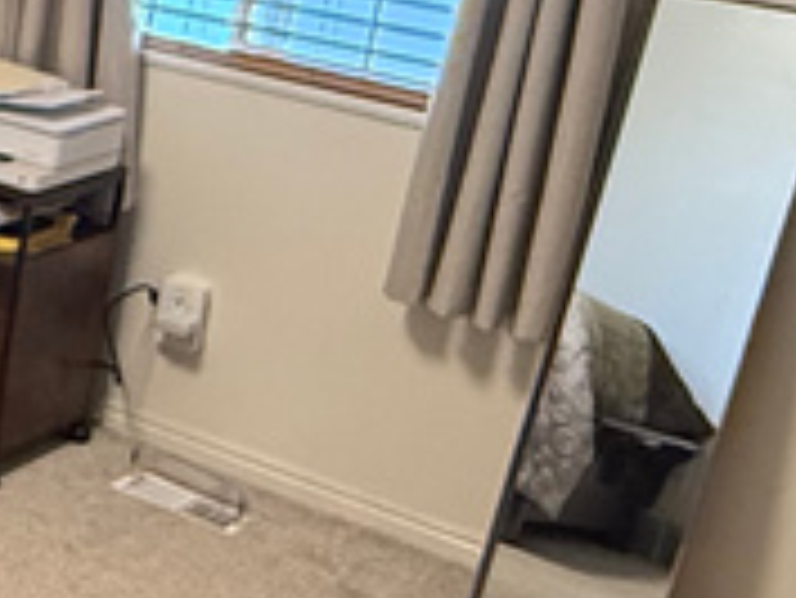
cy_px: 216
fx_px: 1864
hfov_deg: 21.1
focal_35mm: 81
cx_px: -328
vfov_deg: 18.2
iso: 640
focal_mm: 2.22
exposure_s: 1/120
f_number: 2.2
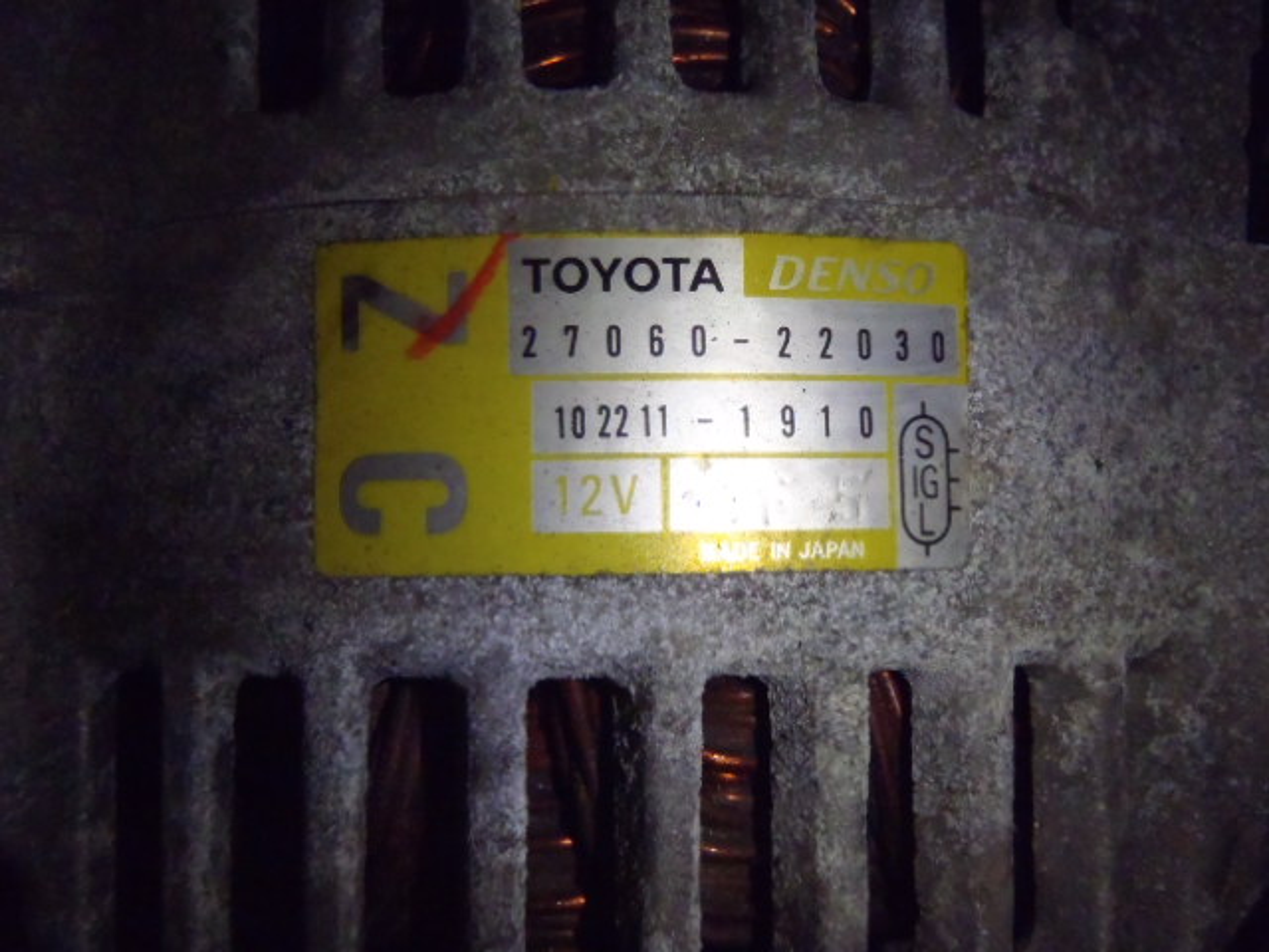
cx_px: 634
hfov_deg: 50.1
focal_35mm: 37
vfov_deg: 38.7
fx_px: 1356
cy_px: 476
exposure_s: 1/160
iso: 800
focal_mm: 6.64
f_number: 4.7
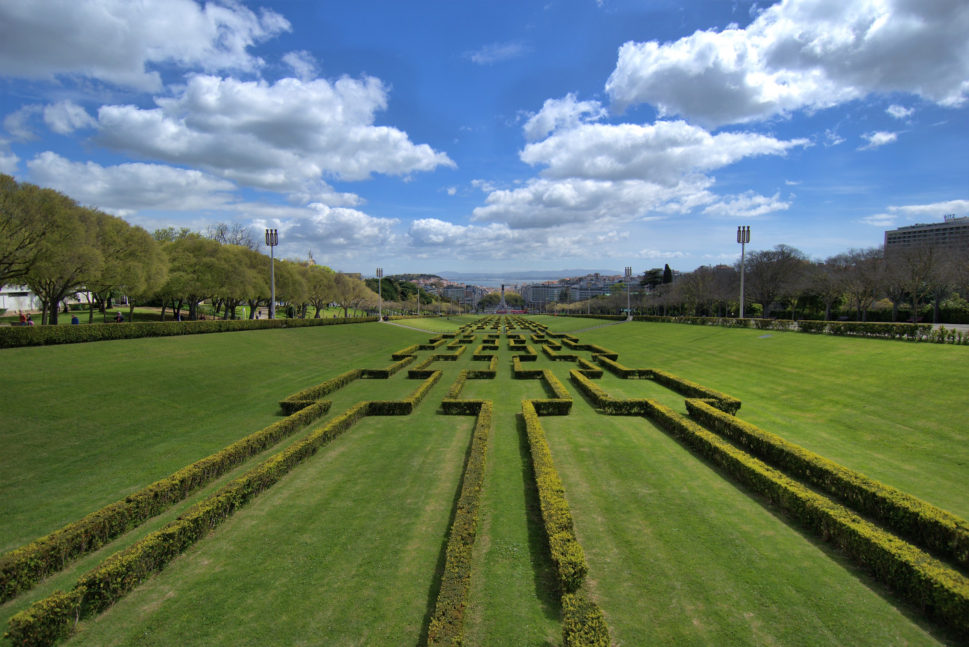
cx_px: 484
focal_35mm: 18
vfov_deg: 67.4
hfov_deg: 90.0
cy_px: 324
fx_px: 485
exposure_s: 1/1250
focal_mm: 12
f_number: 4
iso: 100
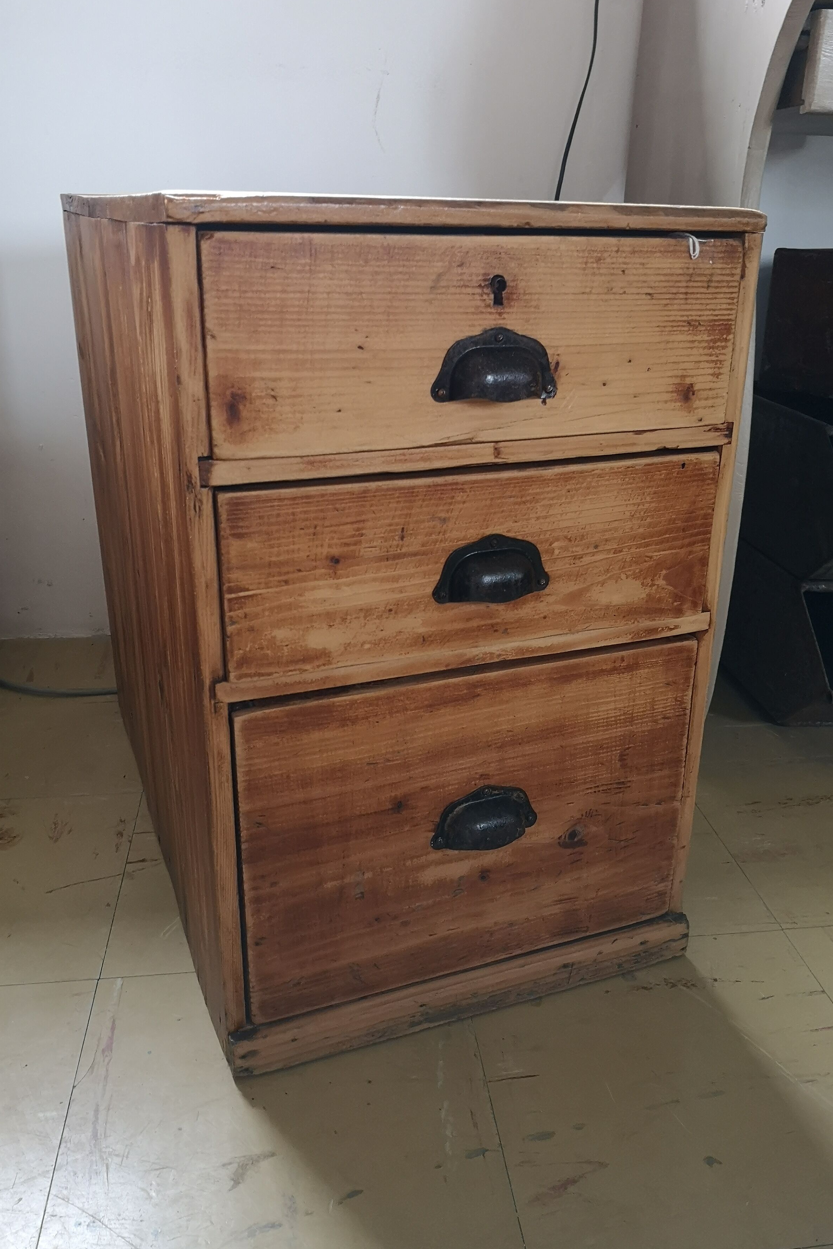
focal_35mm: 29
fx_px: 1006
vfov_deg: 63.7
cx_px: 426
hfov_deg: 45.0
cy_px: 612
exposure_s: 1/50
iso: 250
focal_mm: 3.95
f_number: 1.8
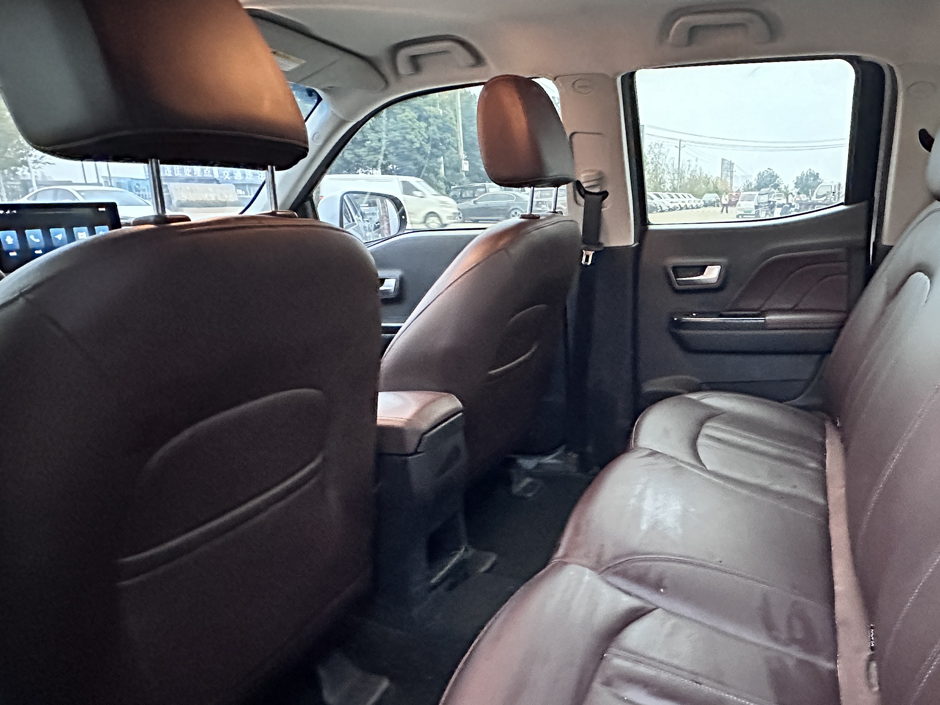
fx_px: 625
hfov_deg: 71.1
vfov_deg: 58.9
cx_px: 649
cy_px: 350
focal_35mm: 23
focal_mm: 2.22
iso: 2500
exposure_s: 1/30
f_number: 2.2
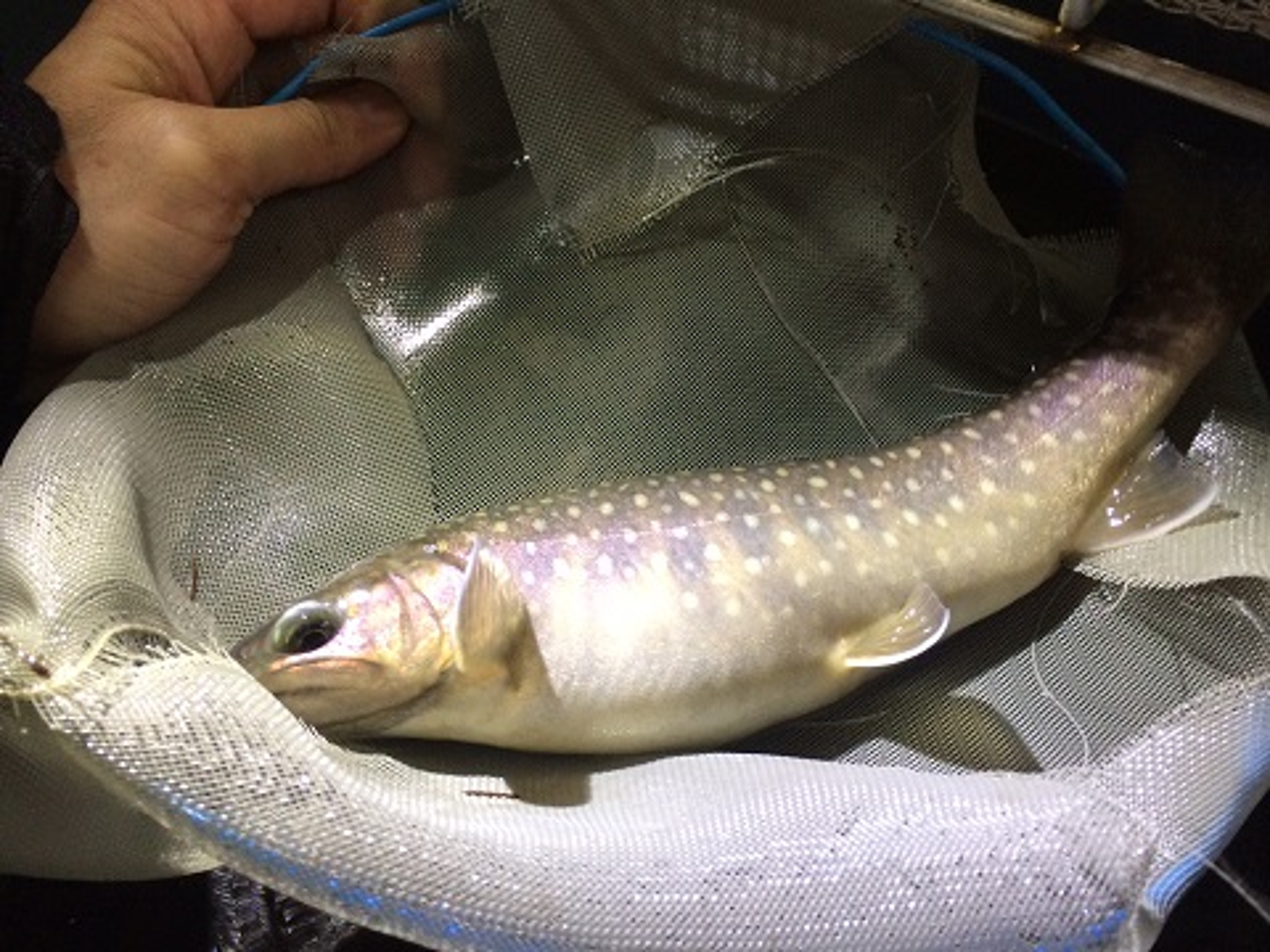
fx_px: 1064
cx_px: 635
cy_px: 476
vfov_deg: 48.2
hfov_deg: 61.7
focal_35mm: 29
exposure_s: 1/30
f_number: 2.2
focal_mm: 4.15
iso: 50
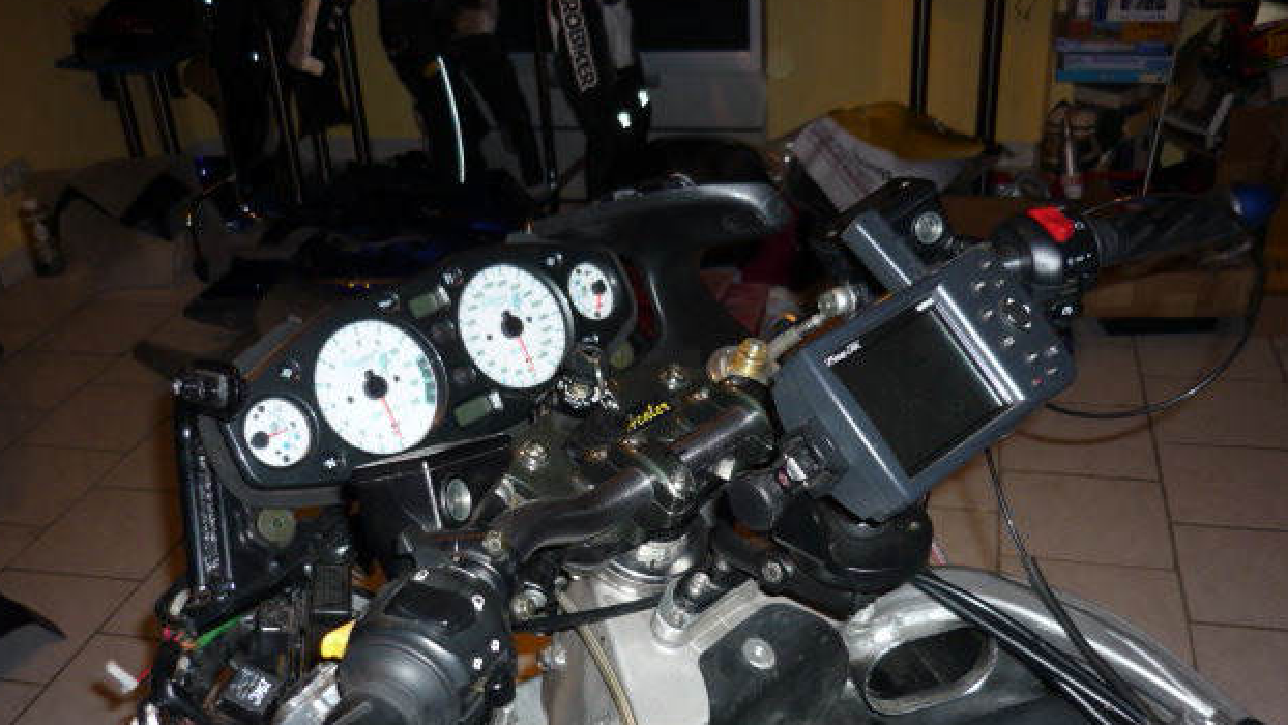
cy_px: 483
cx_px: 634
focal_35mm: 37
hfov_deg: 54.0
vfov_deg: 31.7
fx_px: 1264
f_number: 2.8
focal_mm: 5.5
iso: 100
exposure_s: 1/30
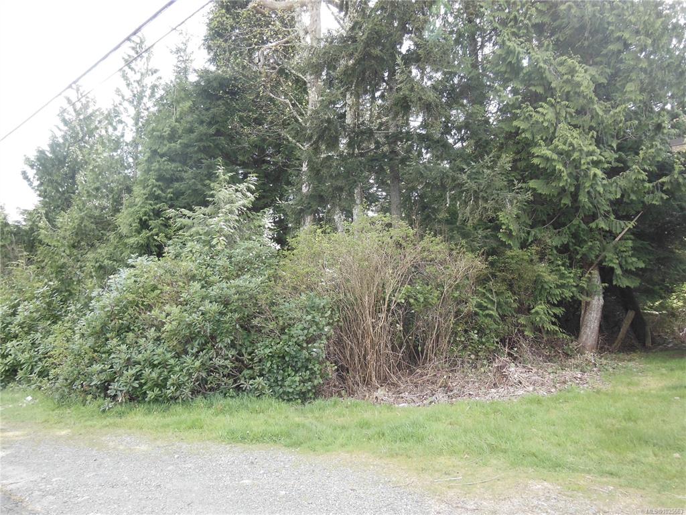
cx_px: 343
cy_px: 258
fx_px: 495
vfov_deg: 54.9
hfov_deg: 69.4
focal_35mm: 25
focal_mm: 4.5
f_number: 3.5
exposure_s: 1/125
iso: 125
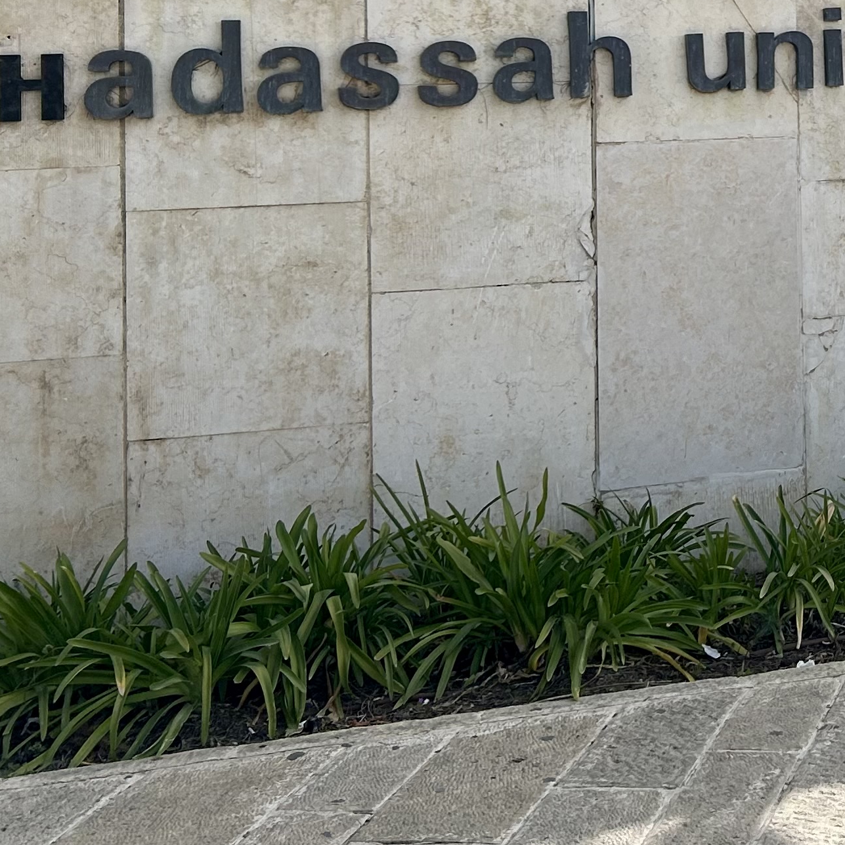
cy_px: 20
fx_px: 1988
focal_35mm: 72
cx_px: 1081
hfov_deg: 21.8
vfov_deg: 23.1
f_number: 1.5
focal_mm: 5.7
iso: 50
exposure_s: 1/3165
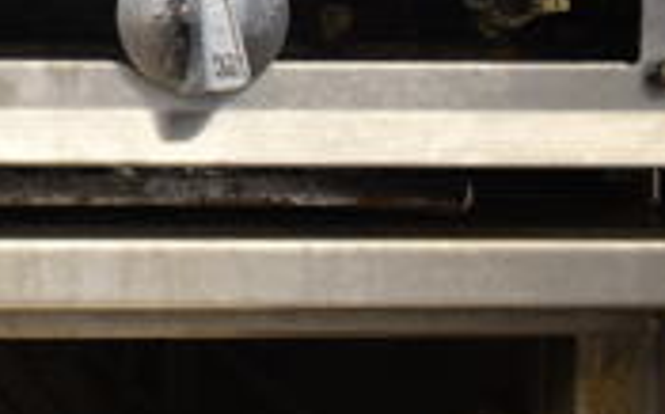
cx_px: -429
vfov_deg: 13.3
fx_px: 1738
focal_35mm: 96
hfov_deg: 18.3
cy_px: -61
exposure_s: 1/30
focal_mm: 18
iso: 280
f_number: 3.5
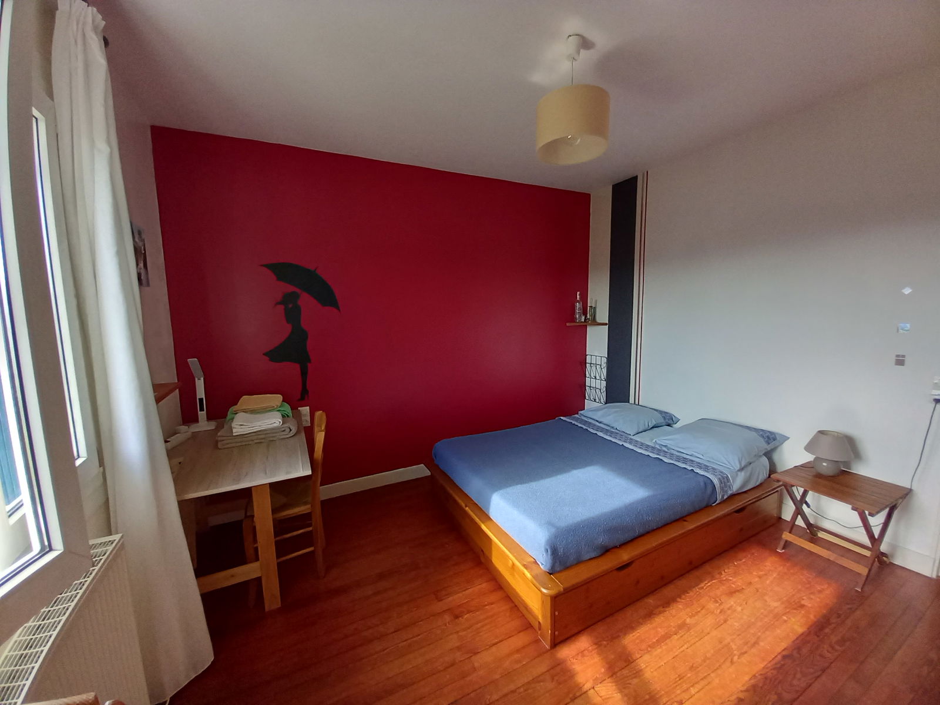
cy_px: 352
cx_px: 470
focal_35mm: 13
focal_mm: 1.13
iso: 125
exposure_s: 1/60
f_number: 2.2
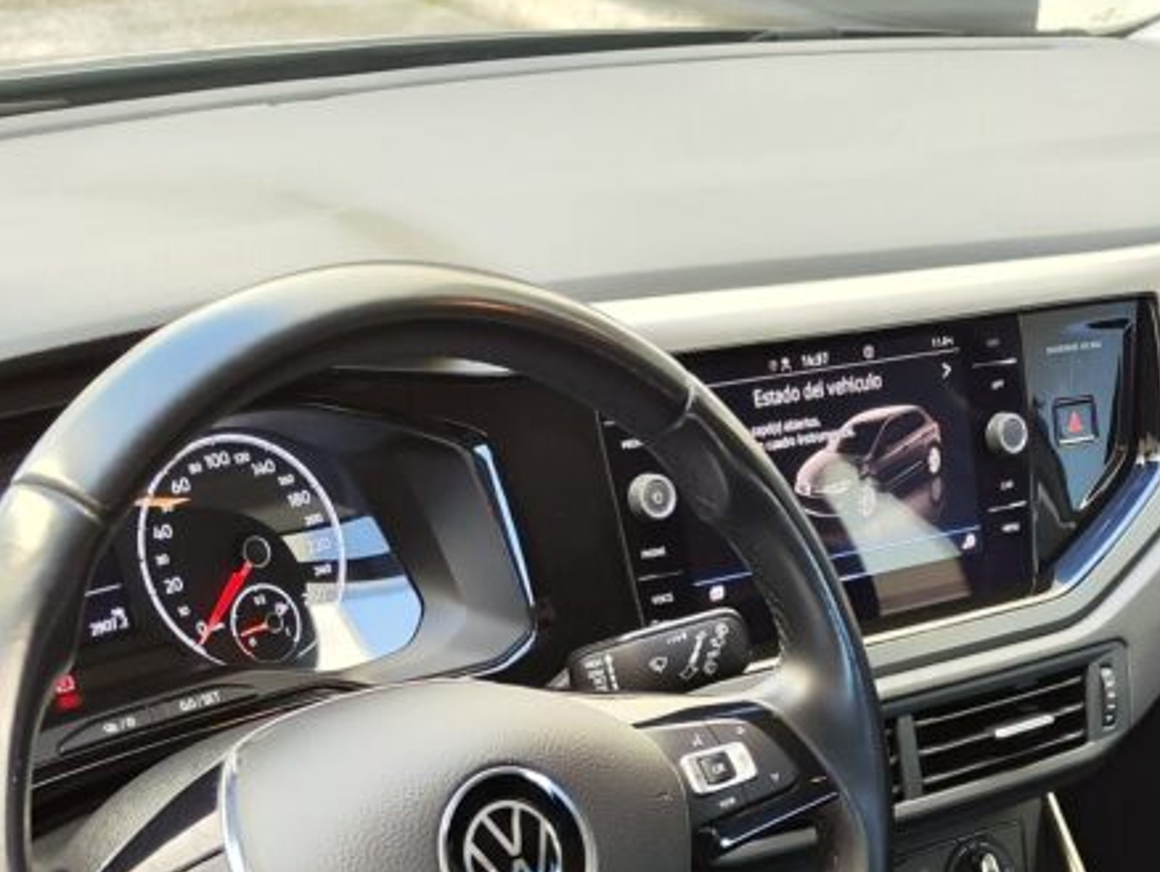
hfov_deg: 30.5
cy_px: 1116
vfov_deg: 21.2
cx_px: 784
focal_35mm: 63
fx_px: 2112
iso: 234
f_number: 1.69
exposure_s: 1/100
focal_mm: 7.01
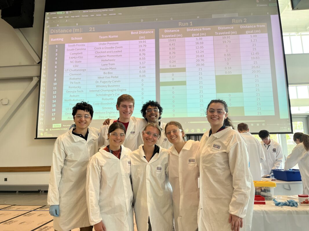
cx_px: 154
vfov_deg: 53.1
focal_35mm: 26
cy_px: 116
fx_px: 232
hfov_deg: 67.3
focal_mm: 5.1
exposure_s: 1/120
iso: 64
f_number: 1.6
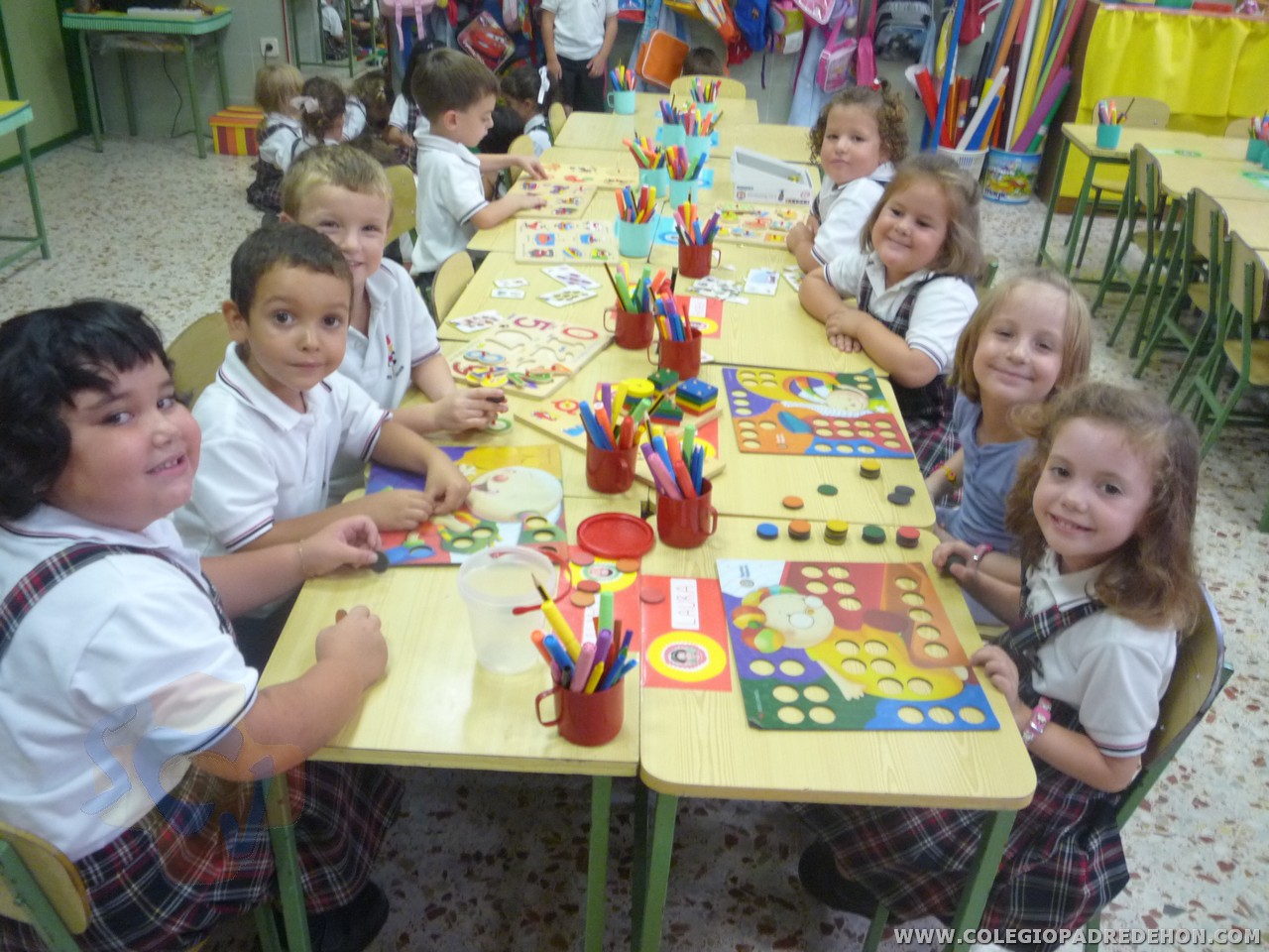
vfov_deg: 46.8
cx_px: 634
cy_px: 476
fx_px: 1100
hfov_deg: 60.0
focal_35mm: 30
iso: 320
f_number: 3.3
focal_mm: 5.2
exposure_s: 1/30
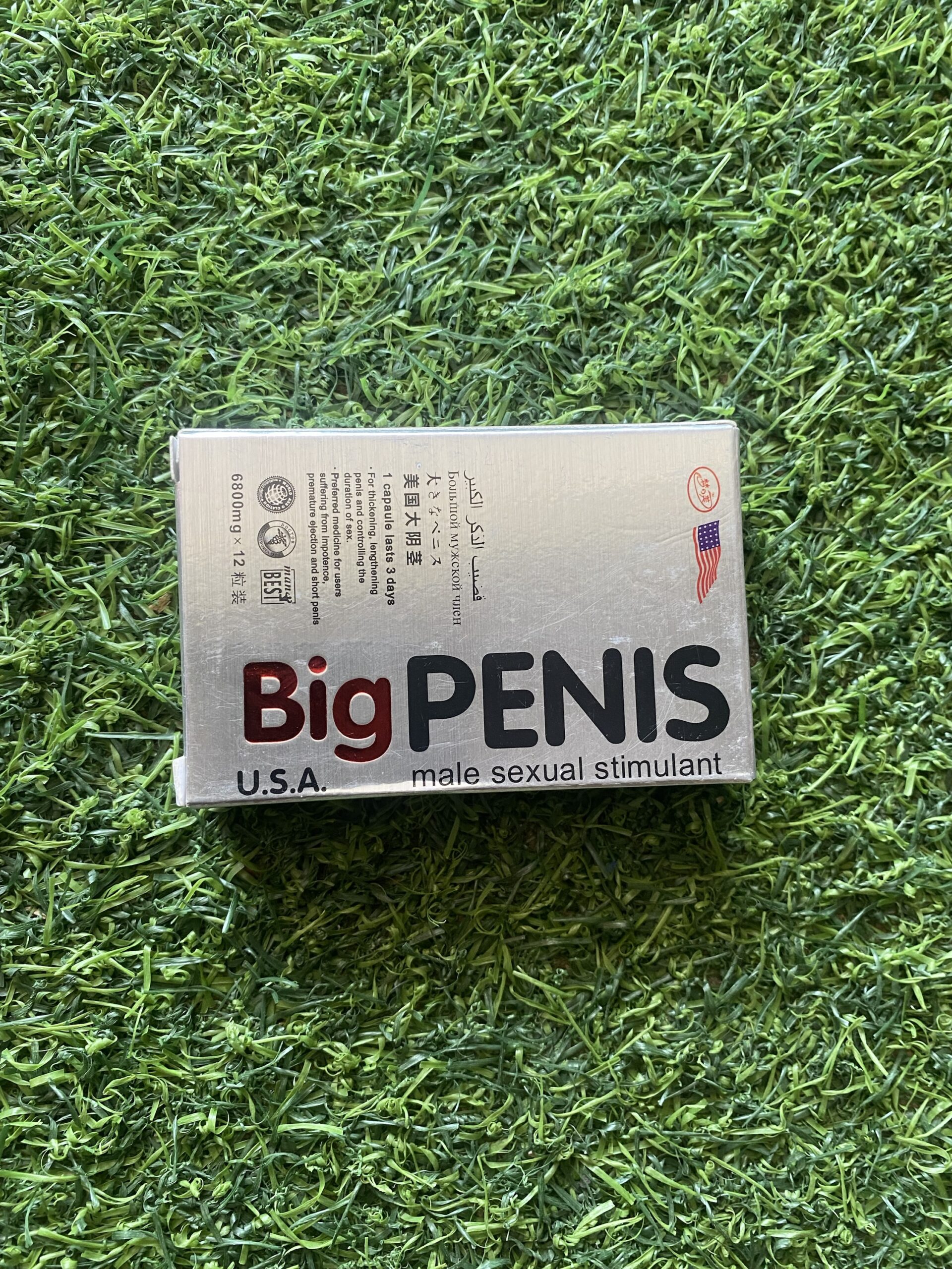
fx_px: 953
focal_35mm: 26
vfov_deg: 67.3
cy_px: 634
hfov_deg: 53.1
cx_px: 476
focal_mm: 4.25
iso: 125
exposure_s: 1/70
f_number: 1.8
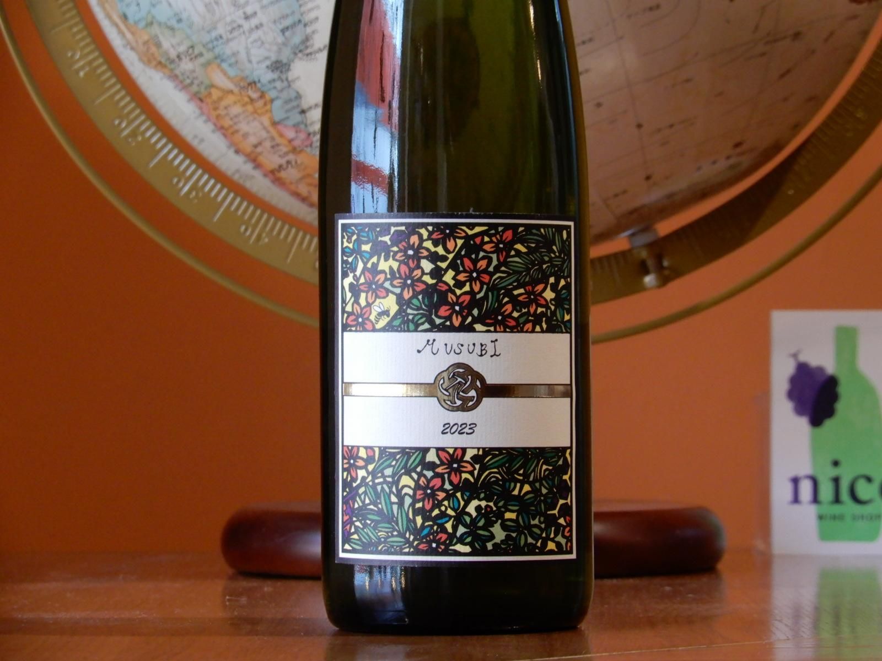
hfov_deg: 12.0
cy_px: 330
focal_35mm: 165
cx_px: 441
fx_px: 4204
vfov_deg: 9.0
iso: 400
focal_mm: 29.4
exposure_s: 1/20
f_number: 5.6
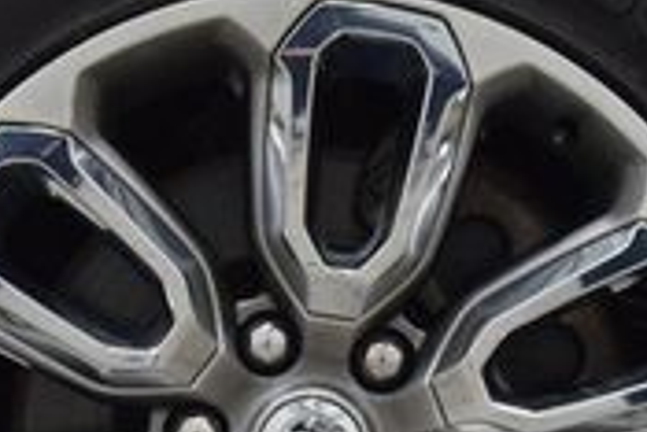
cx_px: 307
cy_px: 423
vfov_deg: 8.1
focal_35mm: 170
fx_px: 3055
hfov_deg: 12.1
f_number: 5
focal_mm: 31
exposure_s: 1/60
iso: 1600
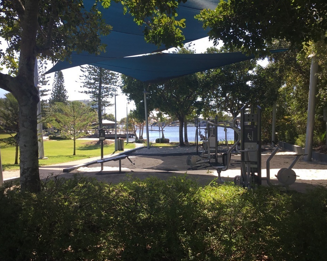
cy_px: 132
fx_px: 319
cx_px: 166
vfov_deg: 44.5
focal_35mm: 33
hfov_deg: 54.2
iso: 25
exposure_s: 1/403
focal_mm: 3.3
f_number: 2.4
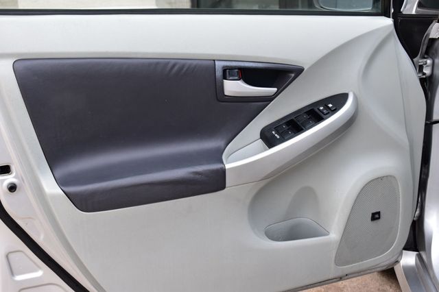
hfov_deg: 41.1
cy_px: 146
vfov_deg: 28.0
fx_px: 585
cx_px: 220
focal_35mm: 48
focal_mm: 32
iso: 400
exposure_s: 1/50
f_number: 8
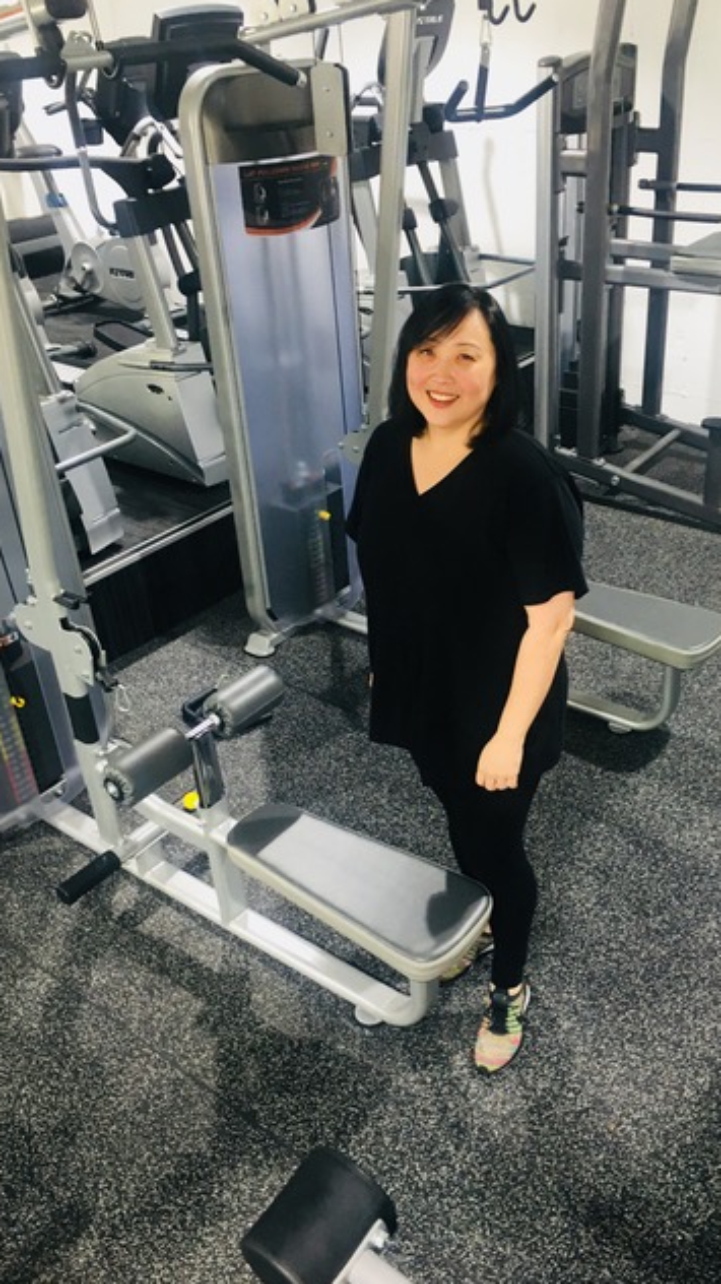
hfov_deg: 36.5
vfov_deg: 61.0
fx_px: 1089
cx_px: 445
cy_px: 642
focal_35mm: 32
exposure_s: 1/33
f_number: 2.2
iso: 100
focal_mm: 4.15
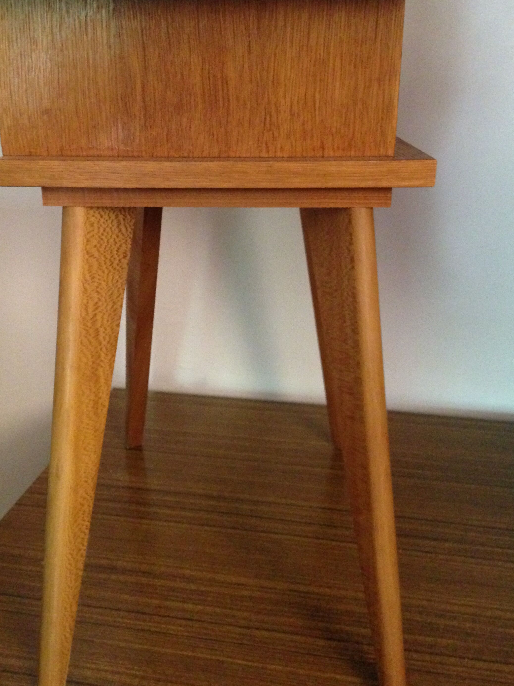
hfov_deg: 36.8
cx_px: 240
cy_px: 305
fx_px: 772
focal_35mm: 39
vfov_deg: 47.8
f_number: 2.4
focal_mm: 4.12
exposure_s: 1/15
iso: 640
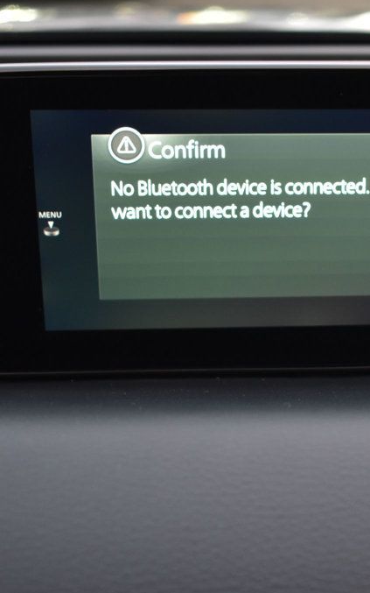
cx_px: 350
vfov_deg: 27.9
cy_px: 295
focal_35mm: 74
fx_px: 1194
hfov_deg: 17.3
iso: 1600
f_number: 4.5
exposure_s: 1/15
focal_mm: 32
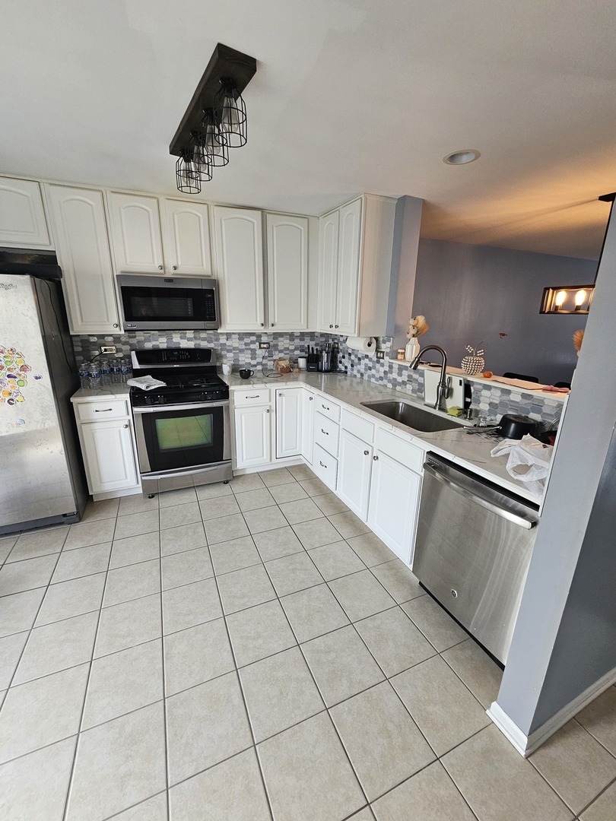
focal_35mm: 13
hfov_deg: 89.9
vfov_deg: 106.2
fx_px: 308
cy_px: 410
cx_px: 308
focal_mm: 2.2
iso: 200
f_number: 2.2
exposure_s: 1/77.4
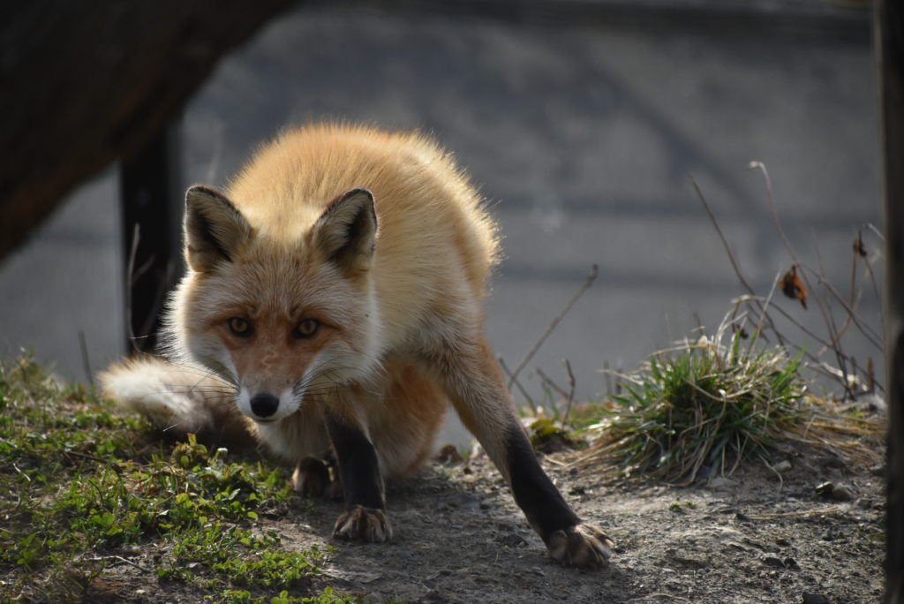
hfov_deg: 7.2
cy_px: 302
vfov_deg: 4.8
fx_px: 7160
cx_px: 452
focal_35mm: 285
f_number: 5.3
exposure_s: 1/2500
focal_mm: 190
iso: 640
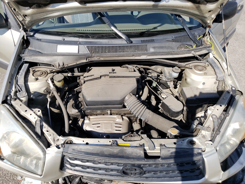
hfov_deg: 67.3
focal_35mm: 26
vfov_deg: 53.1
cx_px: 122
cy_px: 92
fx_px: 184
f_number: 1.5
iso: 50
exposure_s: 1/1667
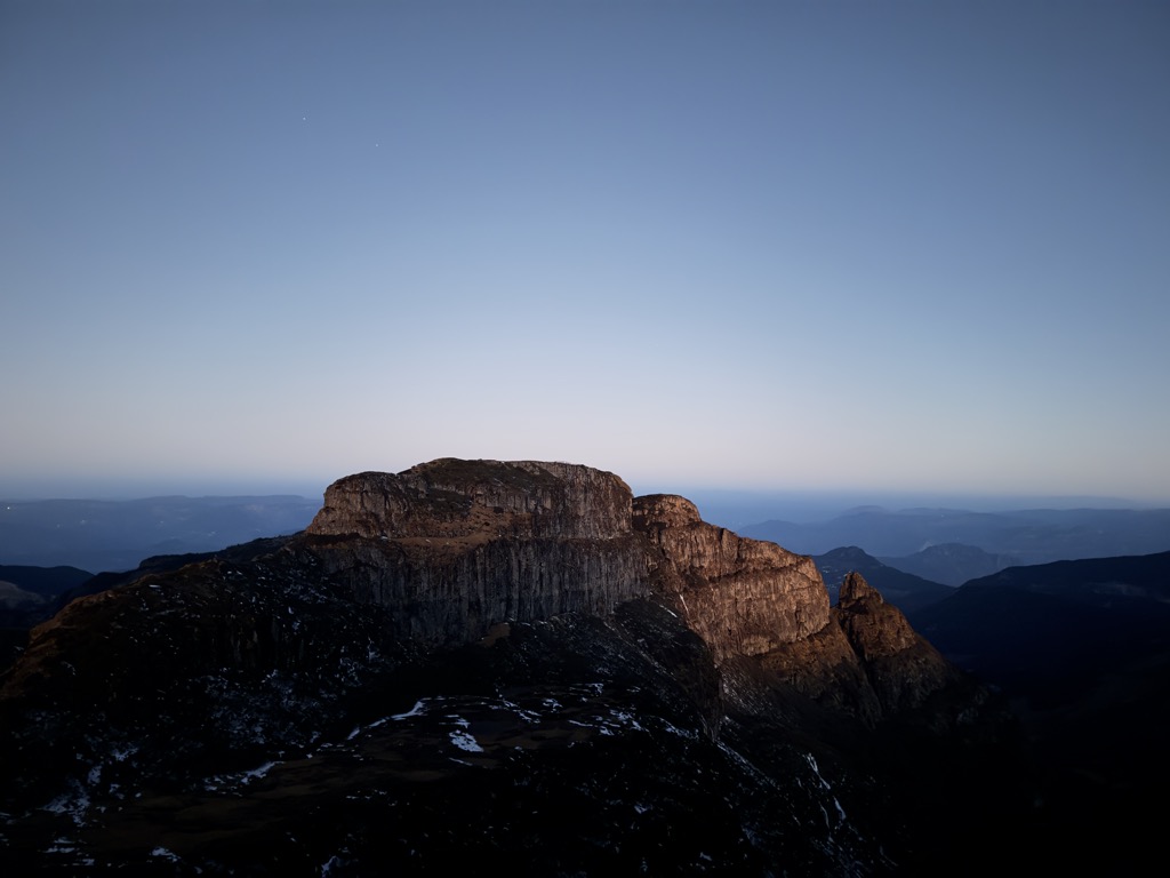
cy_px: 439
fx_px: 811
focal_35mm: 24
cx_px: 585
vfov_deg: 56.8
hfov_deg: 71.6
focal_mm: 6.76
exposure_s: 1/9
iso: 1600
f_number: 1.78
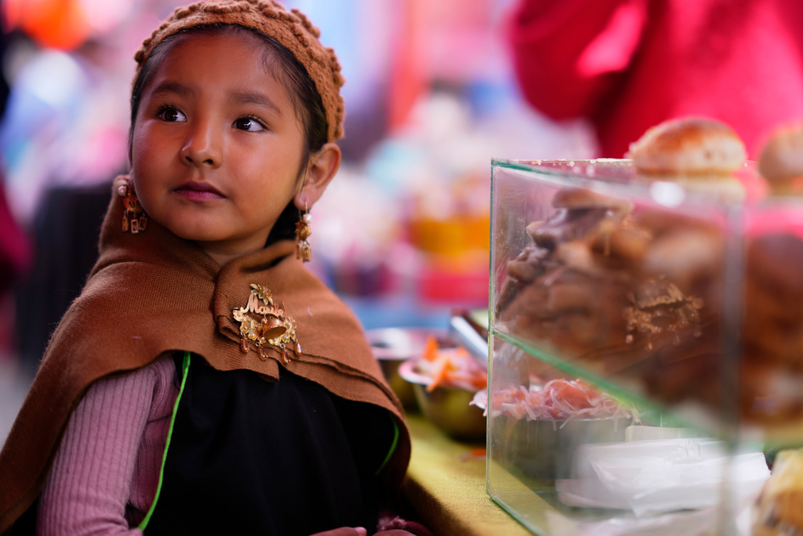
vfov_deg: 16.1
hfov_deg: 23.9
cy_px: 268
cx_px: 402
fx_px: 1896
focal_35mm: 85
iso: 50
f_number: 1.4
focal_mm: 85
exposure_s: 1/320
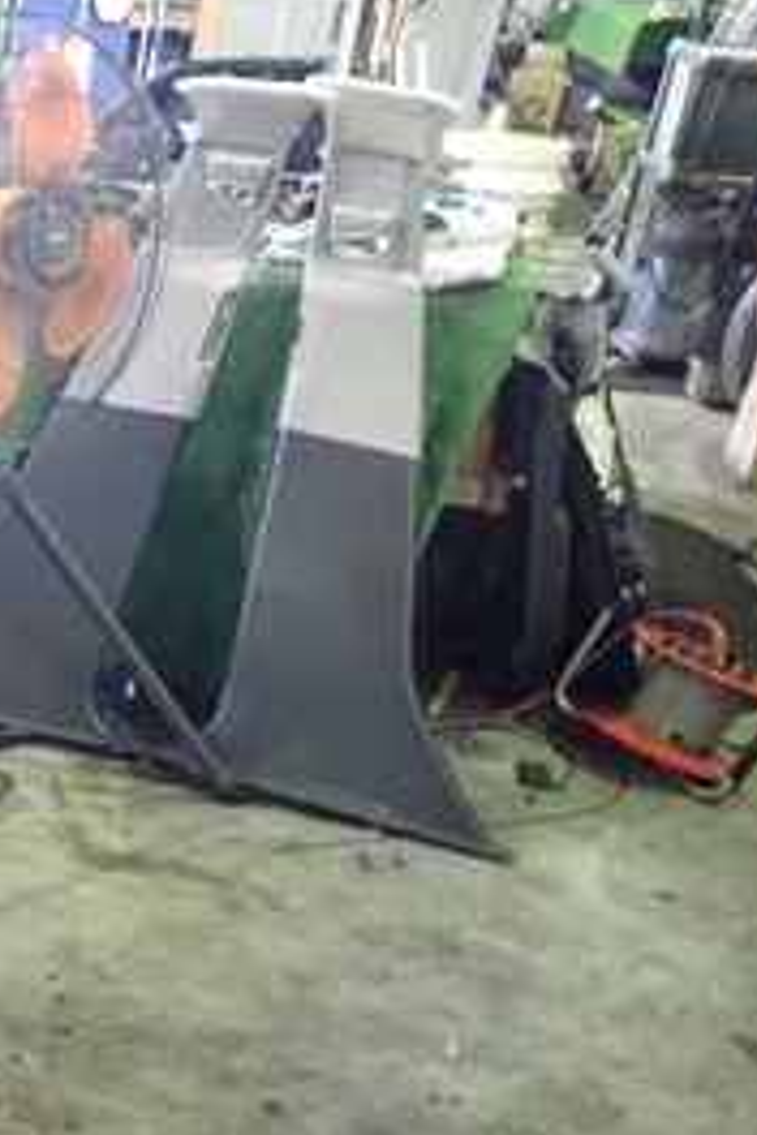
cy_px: 881
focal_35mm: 59
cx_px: -434
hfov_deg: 19.5
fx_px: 1861
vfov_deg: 33.1
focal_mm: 4.5
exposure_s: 1/60
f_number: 2
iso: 1000
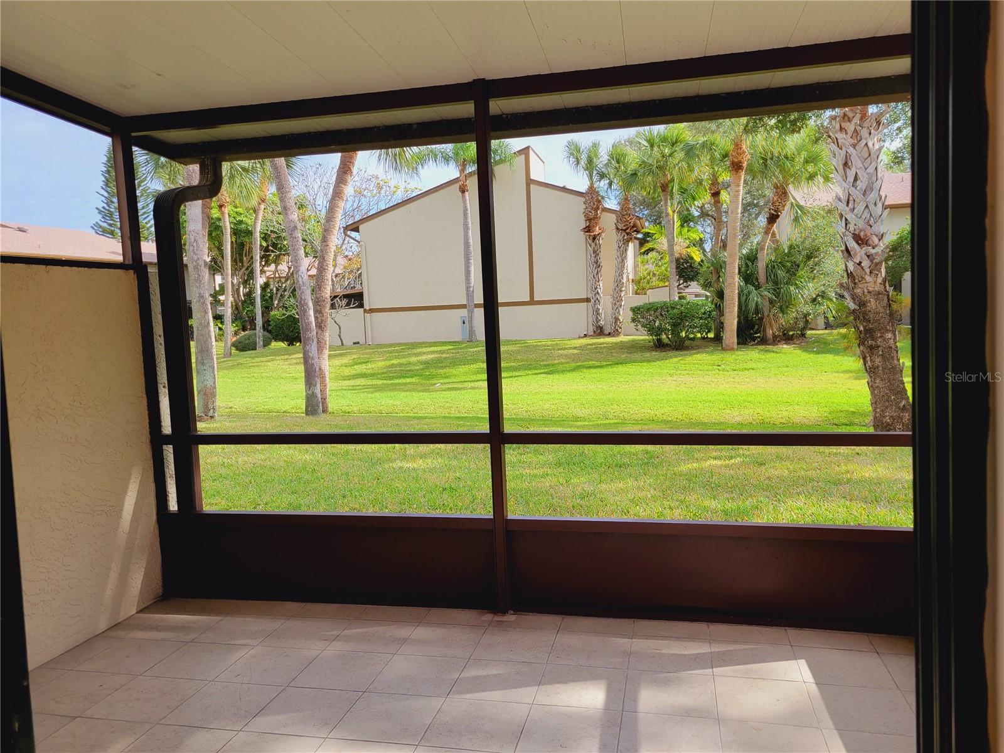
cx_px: 502
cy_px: 376
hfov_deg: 67.3
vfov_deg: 53.1
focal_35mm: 26
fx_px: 754
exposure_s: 1/575
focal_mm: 5.4
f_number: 1.8
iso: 40
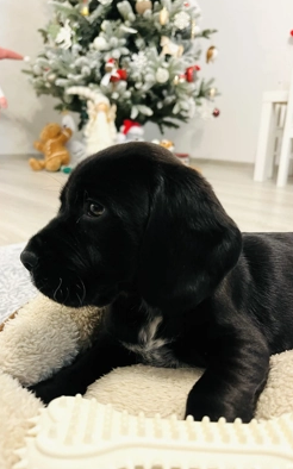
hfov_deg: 44.5
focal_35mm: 28
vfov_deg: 66.5
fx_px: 358
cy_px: 232
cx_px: 145
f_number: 1.6
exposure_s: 1/33
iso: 400
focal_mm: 5.1
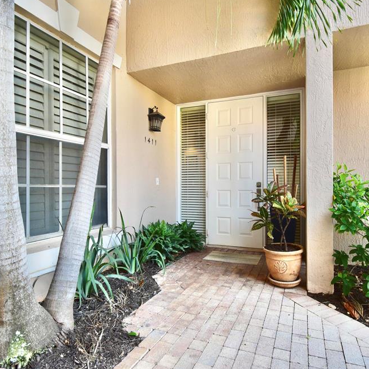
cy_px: 187
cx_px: 203
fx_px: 241
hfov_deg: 74.6
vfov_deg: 74.8
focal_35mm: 20
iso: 400
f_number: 7.1
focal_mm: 10
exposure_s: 1/40
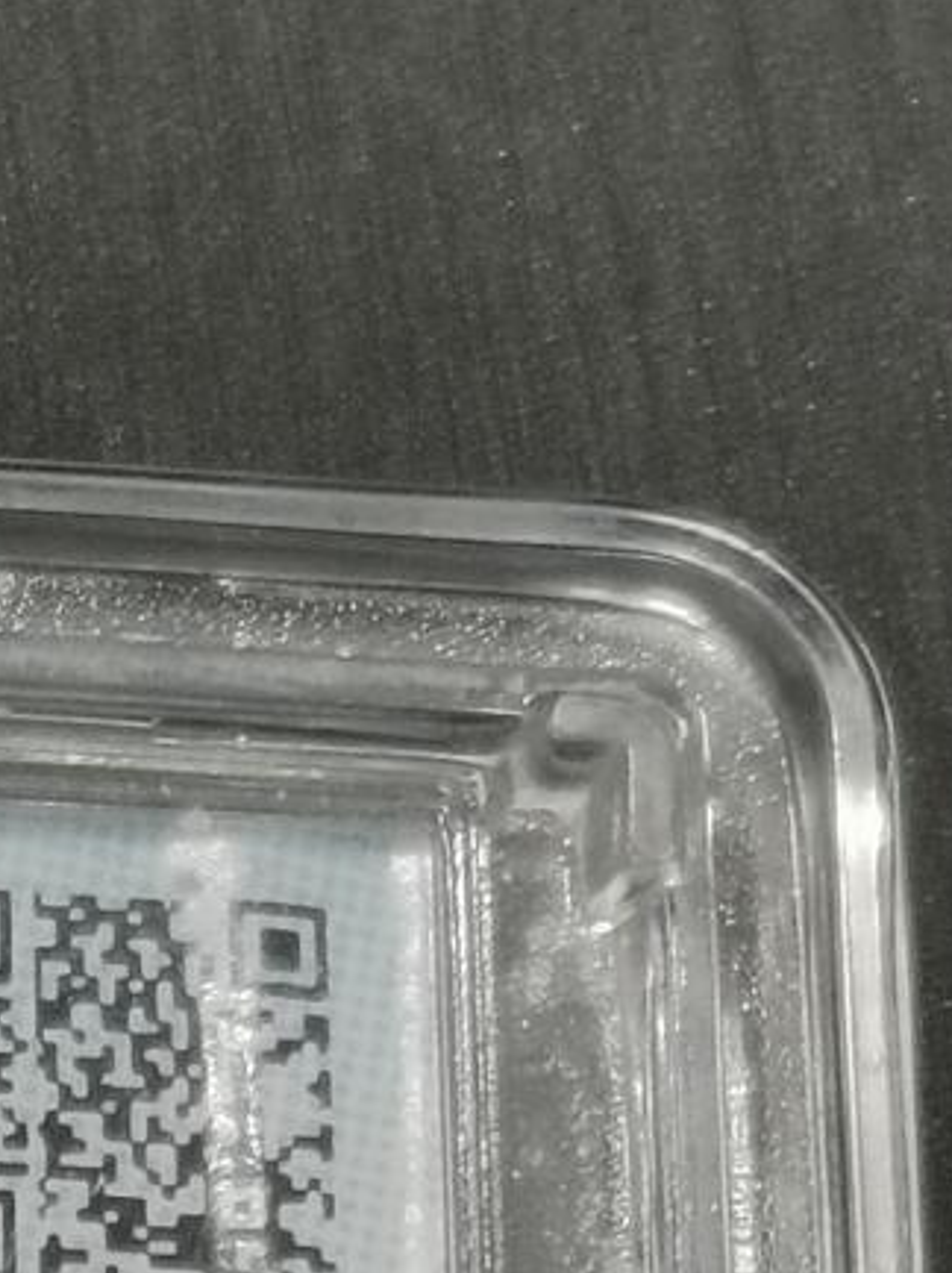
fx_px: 9475
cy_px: 2184
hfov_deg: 5.7
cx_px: -643
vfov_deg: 7.5
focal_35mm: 258
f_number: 1.8
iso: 80
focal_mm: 5.58
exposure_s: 1/90
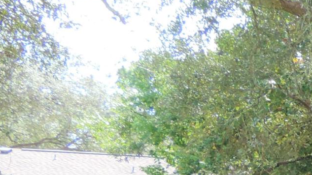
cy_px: 430
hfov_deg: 12.8
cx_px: 540
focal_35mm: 155
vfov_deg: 7.3
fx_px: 1282
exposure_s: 1/160
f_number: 3.1
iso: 80
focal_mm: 5.3
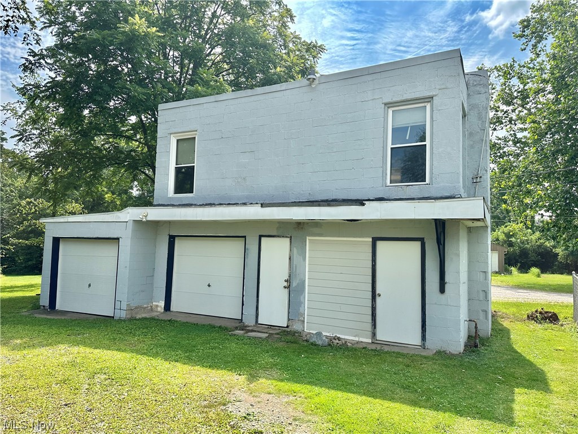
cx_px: 289
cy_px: 217
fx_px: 401
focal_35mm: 24
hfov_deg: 71.6
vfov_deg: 56.8
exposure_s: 1/2469
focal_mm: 6.86
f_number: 1.78
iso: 80
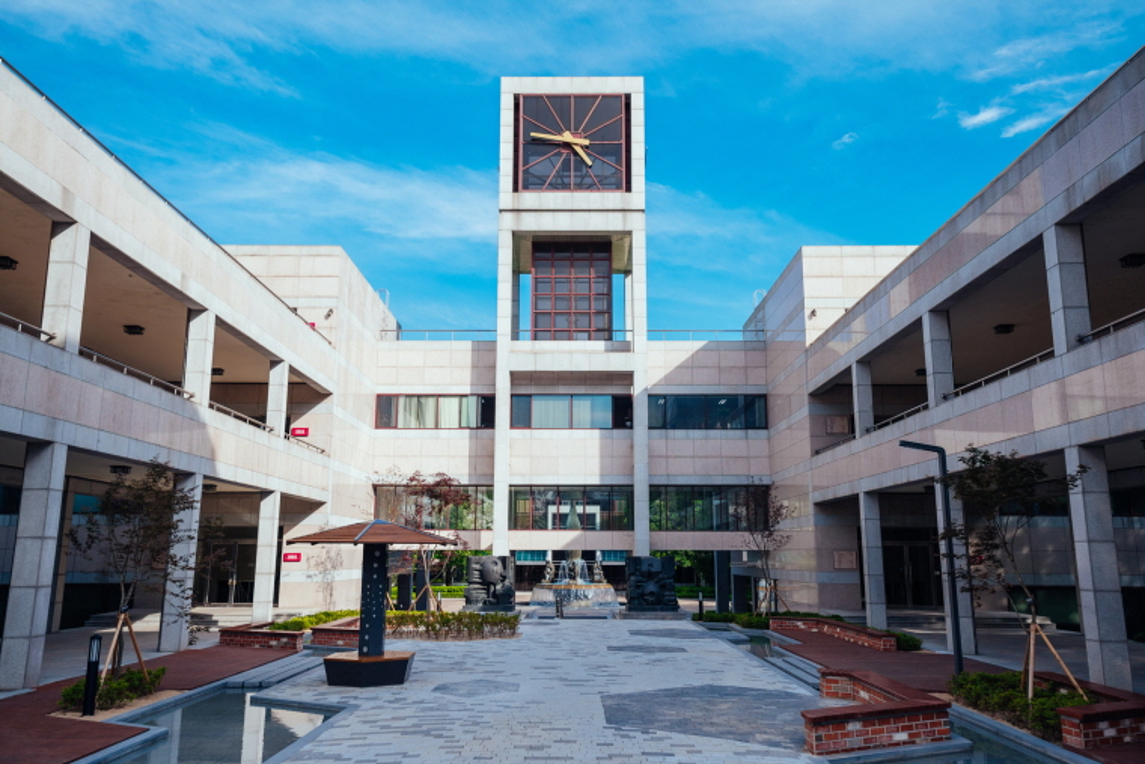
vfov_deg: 43.6
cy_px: 382
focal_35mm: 30
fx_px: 954
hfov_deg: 61.9
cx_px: 572
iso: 320
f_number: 4
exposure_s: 1/2500
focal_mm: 30
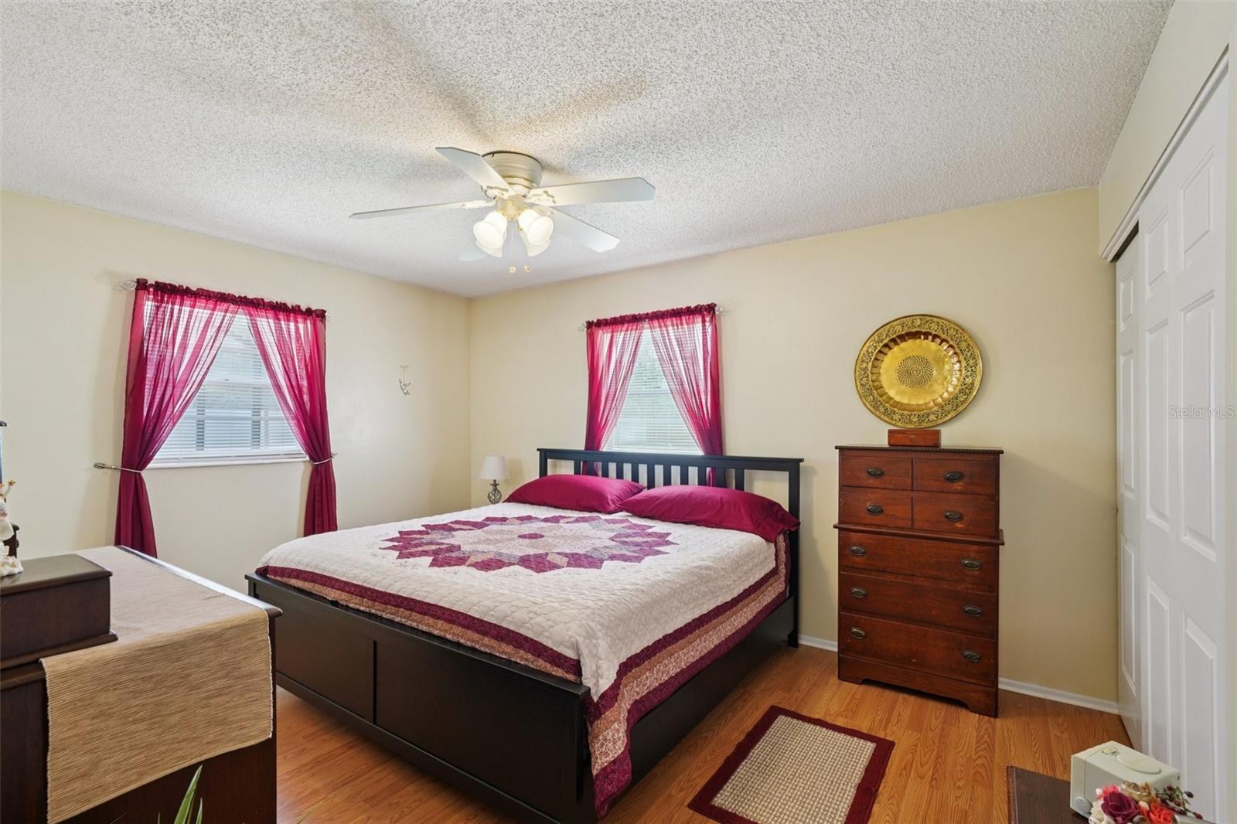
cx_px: 618
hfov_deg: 96.7
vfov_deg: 73.7
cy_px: 412
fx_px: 550
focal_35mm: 16
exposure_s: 1/60
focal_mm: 16
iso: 800
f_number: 8
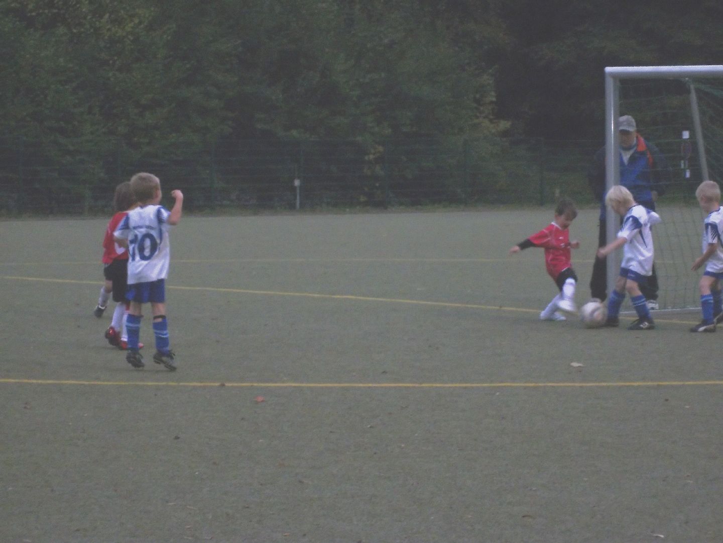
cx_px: 362
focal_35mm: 140
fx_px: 2924
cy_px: 272
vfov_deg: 10.6
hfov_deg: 14.1
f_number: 5.9
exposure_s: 1/60
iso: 400
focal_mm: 25.3
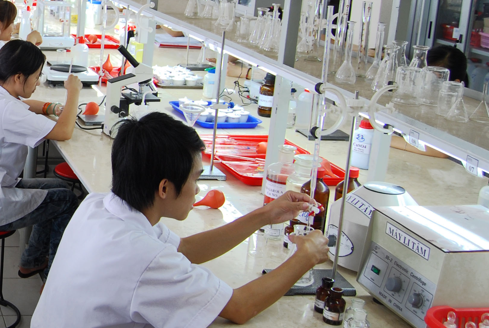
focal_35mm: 64
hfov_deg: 28.1
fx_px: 870
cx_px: -68
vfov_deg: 21.2
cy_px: 90
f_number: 5.6
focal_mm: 18
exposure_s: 1/30
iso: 200
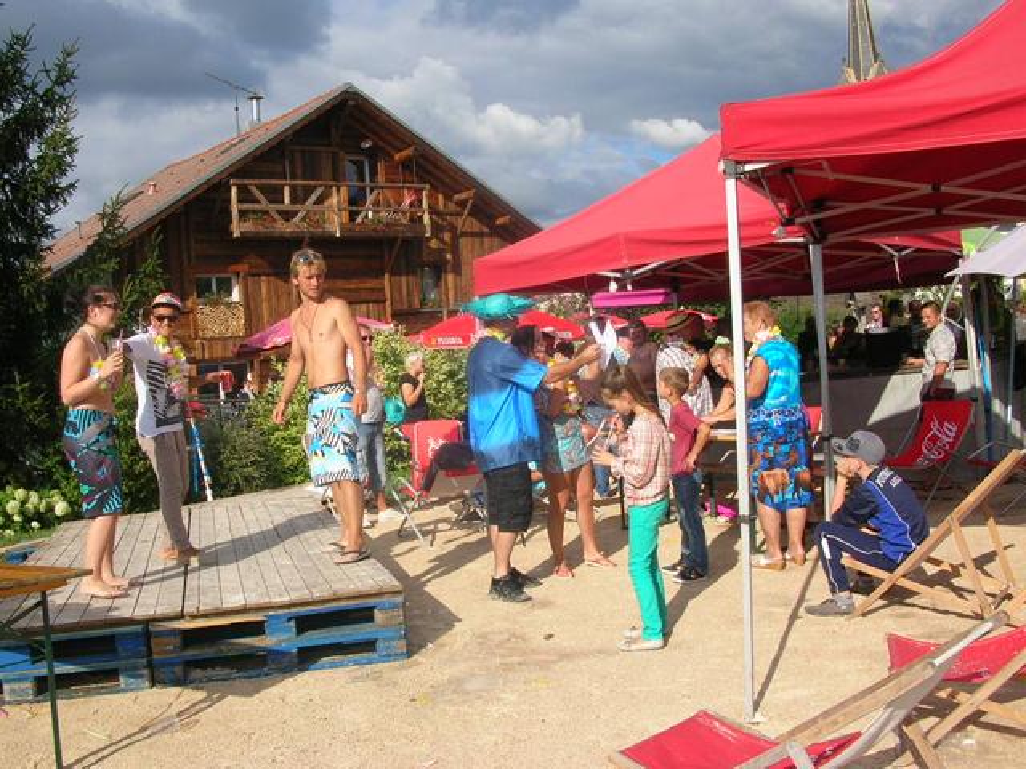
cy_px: 384
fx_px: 1037
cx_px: 513
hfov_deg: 52.6
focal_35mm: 35
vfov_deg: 40.7
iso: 50
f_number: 5.6
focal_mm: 5.8
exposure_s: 1/315
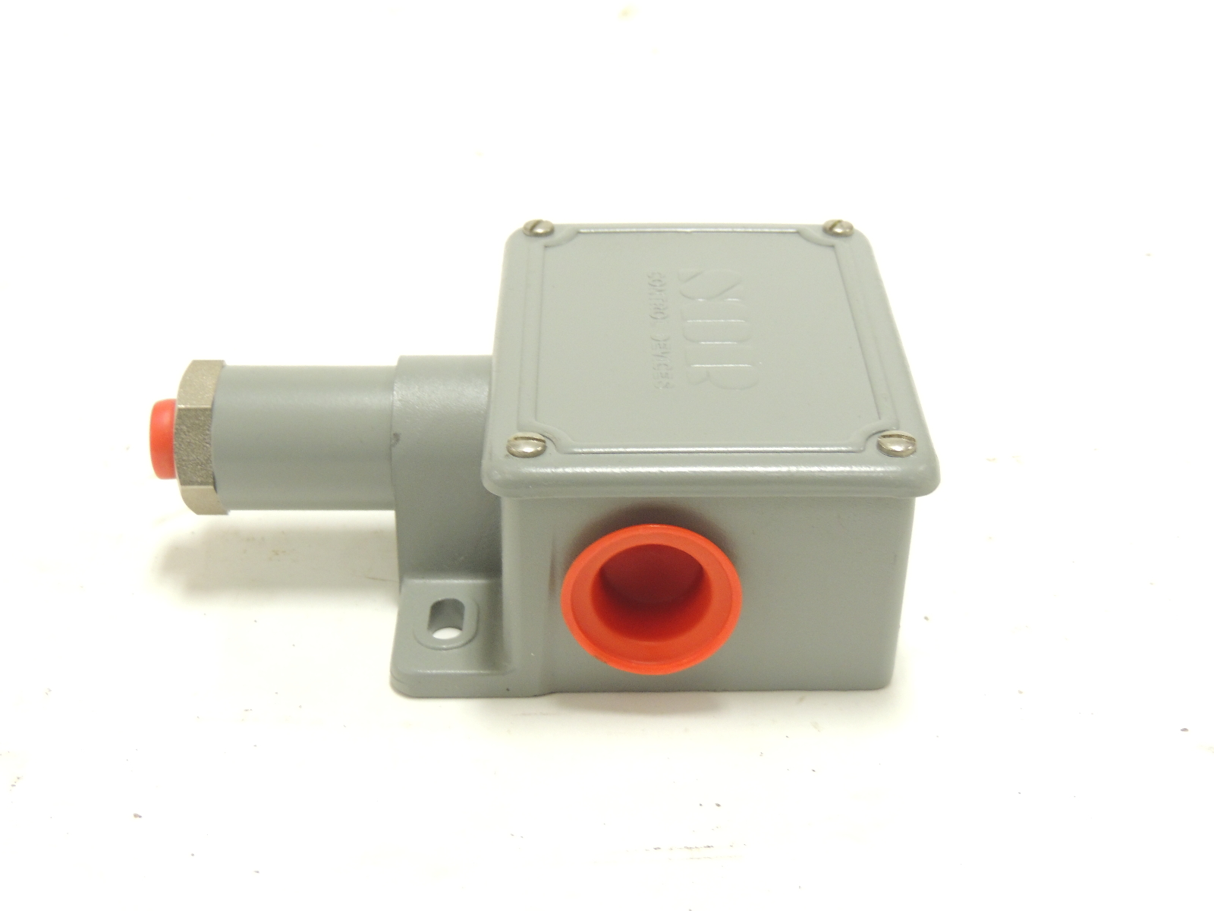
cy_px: 456
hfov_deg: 38.2
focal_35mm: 50
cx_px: 607
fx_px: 1754
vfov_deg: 29.1
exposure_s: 1/13
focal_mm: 8.9
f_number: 3.6
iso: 400
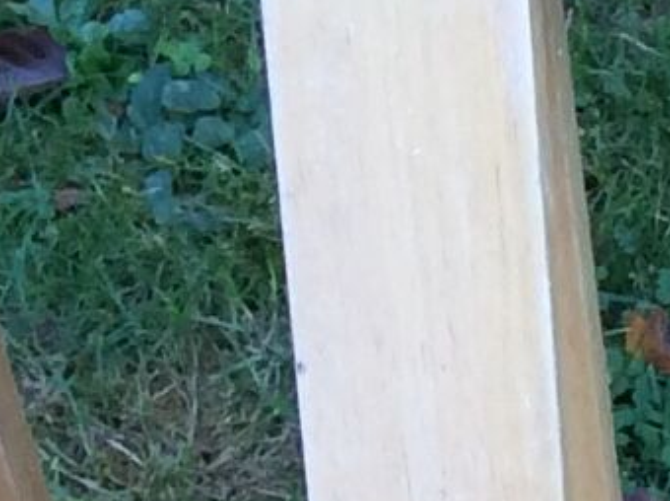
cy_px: 1387
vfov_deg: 5.7
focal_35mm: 244
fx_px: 4716
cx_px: 1433
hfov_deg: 7.7
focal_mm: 3.3
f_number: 2.4
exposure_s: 1/100
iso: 40
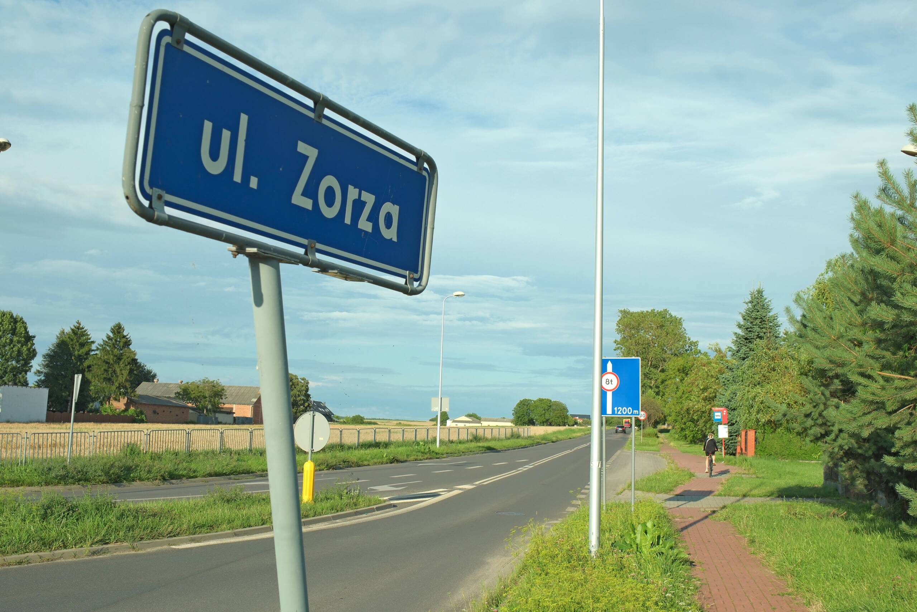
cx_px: 458
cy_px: 306
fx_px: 1019
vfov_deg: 33.4
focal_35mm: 40
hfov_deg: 48.5
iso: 500
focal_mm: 26.6
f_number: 7.1
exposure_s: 1/250
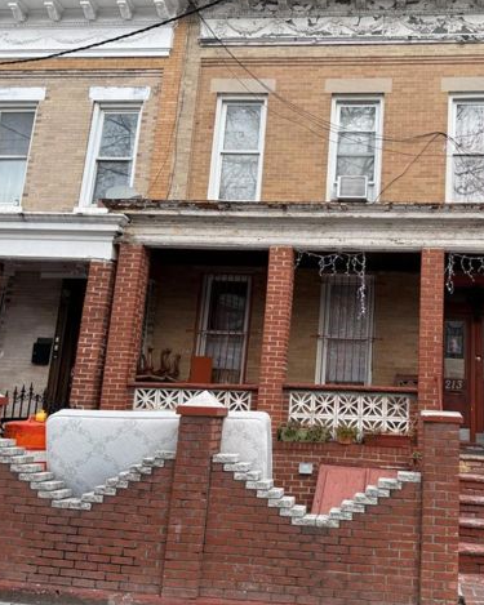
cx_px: 351
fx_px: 573
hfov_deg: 44.5
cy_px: 297
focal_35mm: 32
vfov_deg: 55.7
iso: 80
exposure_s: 1/571
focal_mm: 6.76
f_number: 1.78
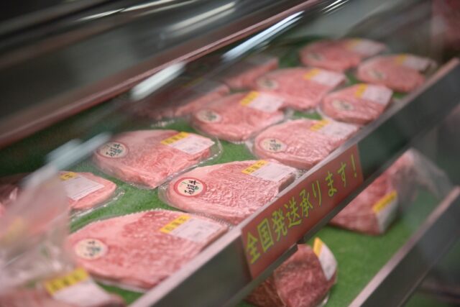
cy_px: 154
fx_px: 1048
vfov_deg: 16.7
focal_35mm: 82
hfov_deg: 24.8
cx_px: 230
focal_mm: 82
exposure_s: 1/4000
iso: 2800
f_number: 2.8
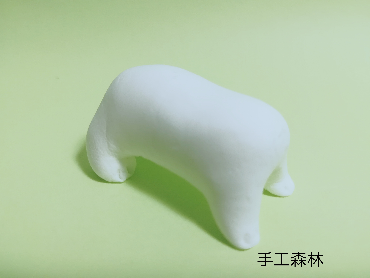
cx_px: 185
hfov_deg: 65.3
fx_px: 289
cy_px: 139
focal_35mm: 27
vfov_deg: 51.4
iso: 80
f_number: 1.8
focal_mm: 3.83
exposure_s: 1/50
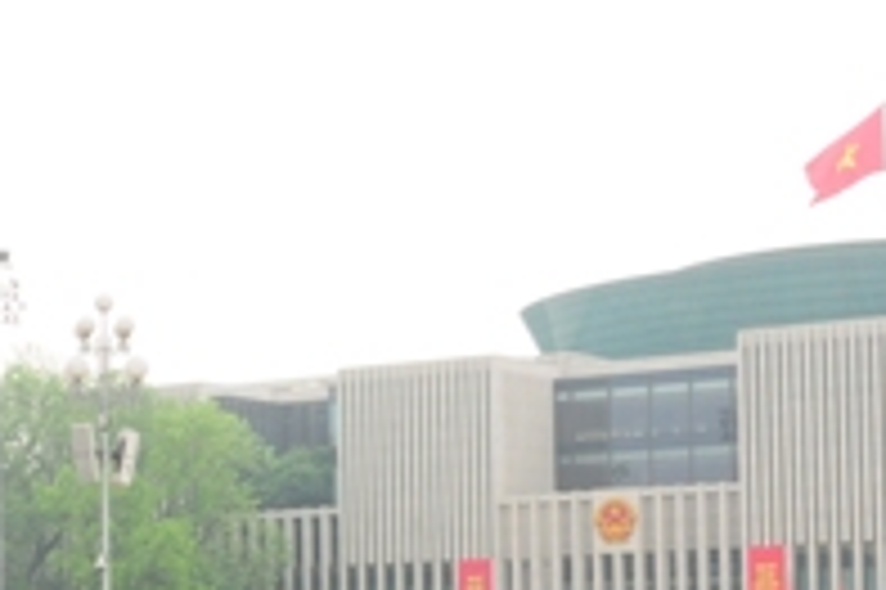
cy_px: 604
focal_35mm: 126
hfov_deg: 15.6
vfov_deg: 10.8
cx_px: -196
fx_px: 3098
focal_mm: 22
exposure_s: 1/125
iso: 320
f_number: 11
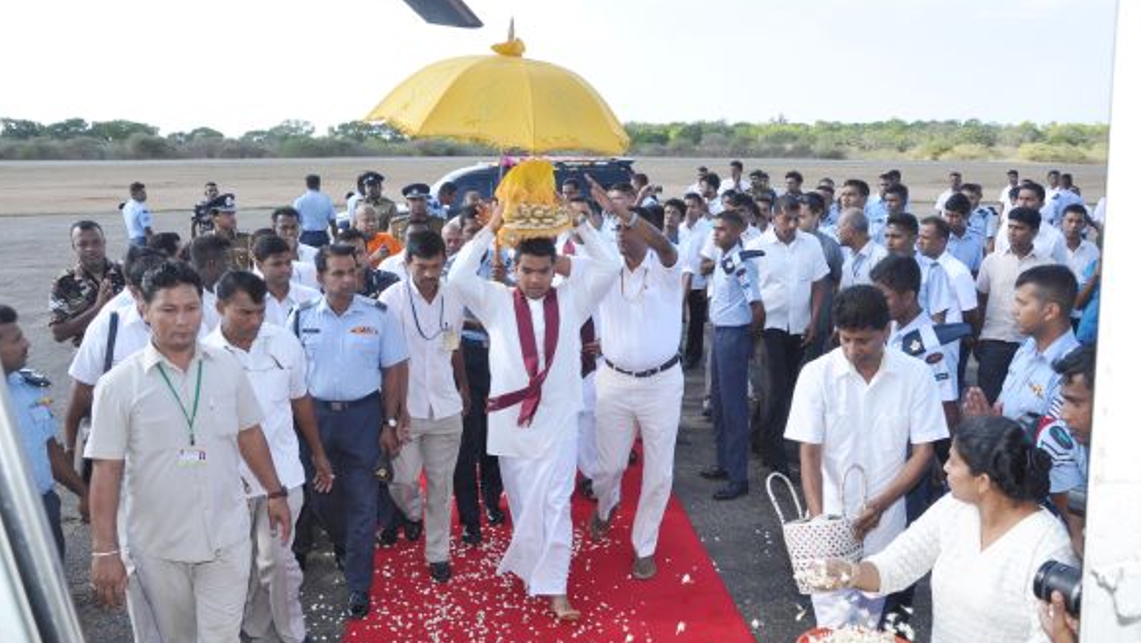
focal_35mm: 29
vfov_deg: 40.1
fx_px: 878
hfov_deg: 66.0
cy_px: 367
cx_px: 574
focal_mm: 18
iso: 250
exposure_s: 1/200
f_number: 9
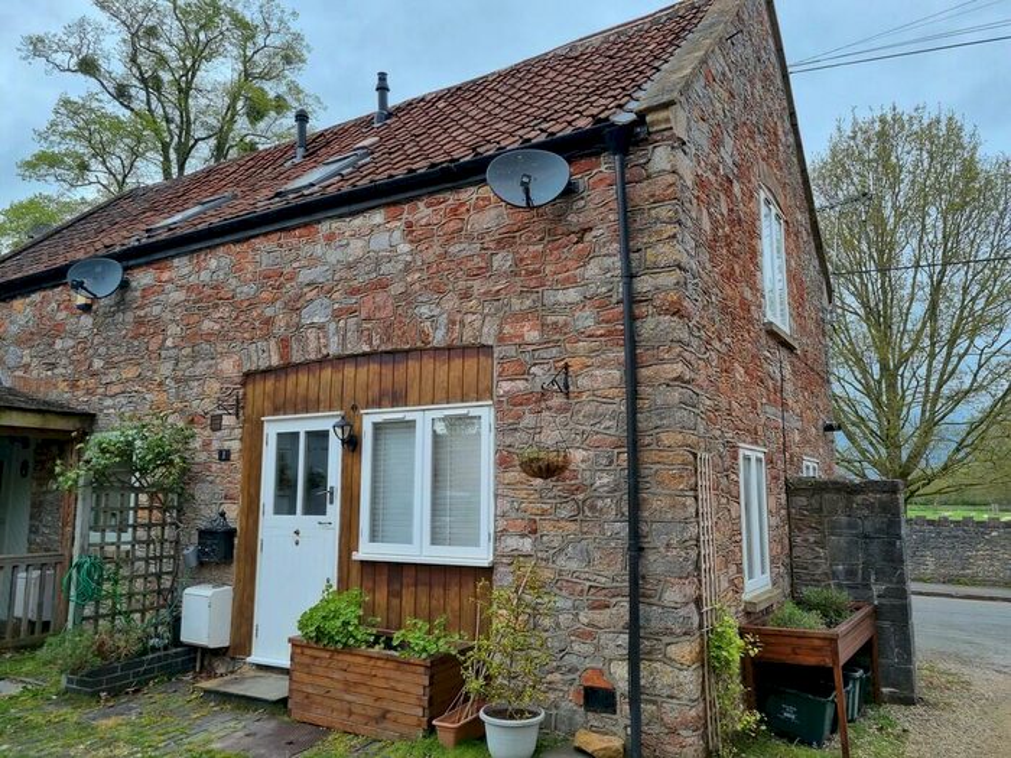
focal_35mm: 26
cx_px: 506
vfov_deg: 53.1
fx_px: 759
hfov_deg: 67.3
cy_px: 379
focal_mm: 5.4
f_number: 1.8
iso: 50
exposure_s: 1/1336
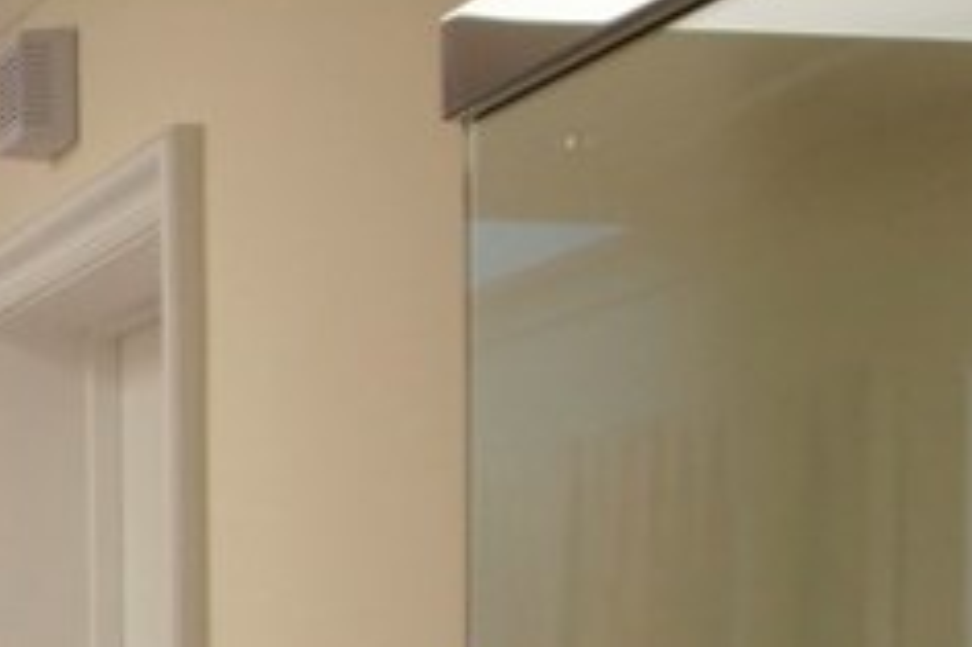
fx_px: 3157
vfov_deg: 11.3
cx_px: -762
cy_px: 915
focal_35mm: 117
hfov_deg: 15.2
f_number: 13
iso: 800
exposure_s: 1/60
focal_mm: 18
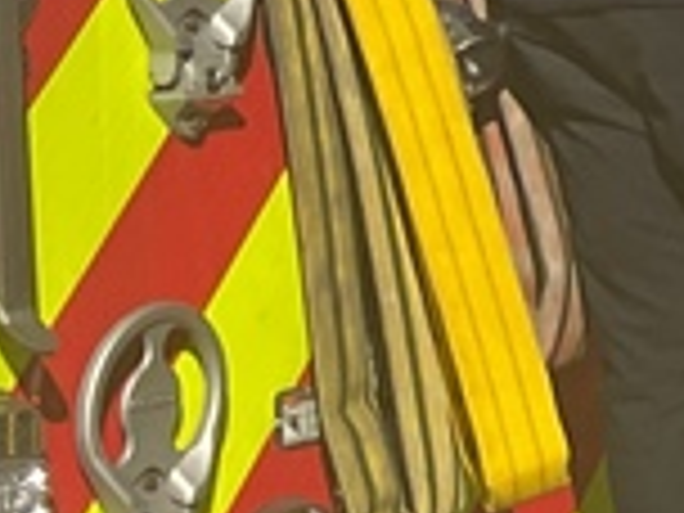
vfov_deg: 7.4
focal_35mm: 196
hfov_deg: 8.2
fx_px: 3873
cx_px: 2210
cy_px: -360
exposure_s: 1/2227
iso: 16
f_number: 1.8
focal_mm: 3
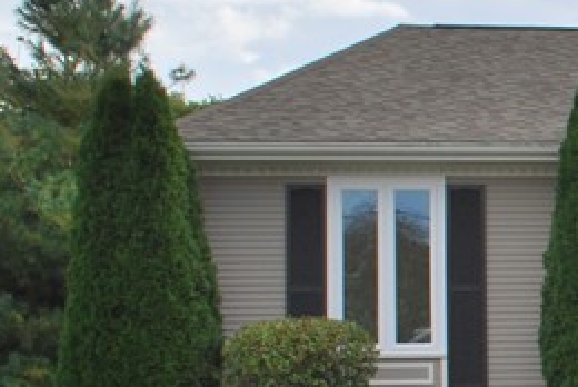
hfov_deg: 14.6
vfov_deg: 11.0
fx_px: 2009
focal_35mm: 125
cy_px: 309
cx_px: 999
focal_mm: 20
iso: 100
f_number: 10
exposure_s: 1/200
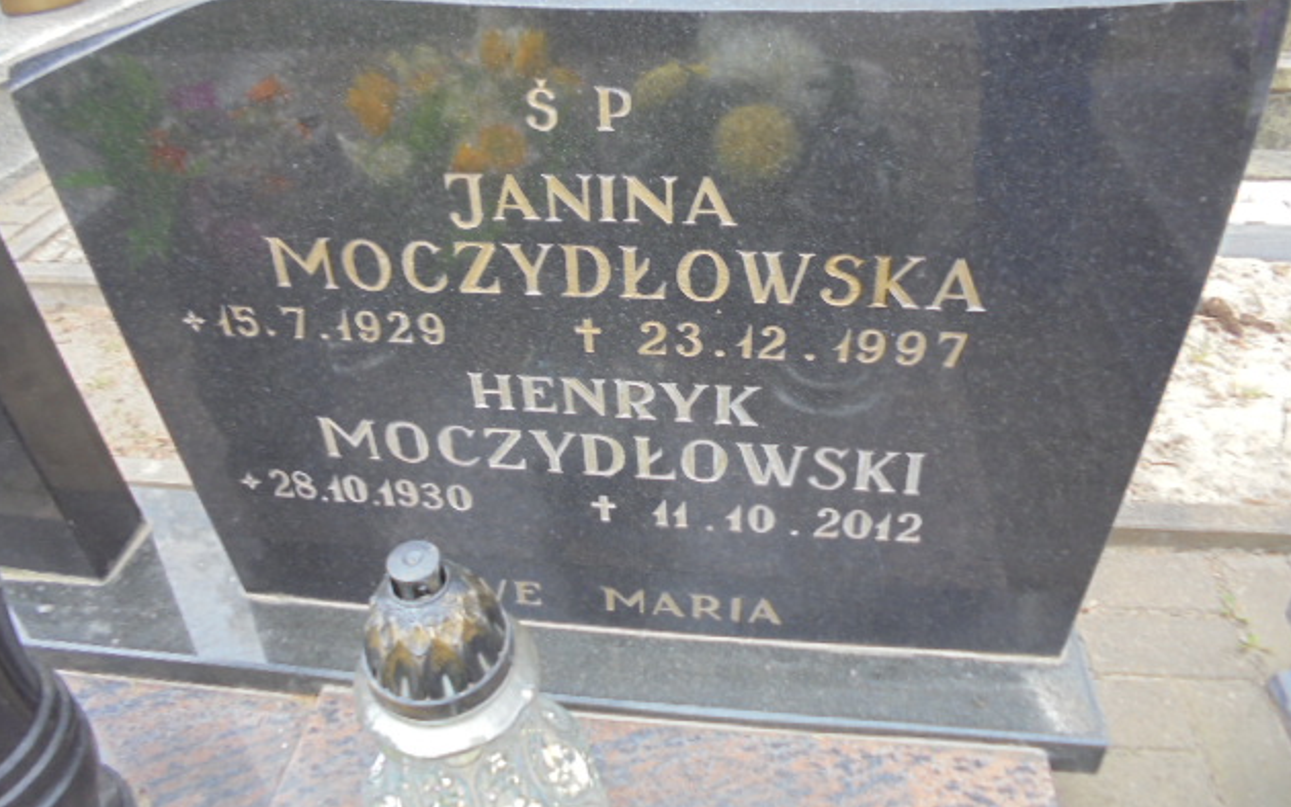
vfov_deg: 44.3
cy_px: 320
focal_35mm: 28
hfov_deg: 66.5
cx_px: 646
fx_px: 985
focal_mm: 4.6
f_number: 3.5
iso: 100
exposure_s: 1/40
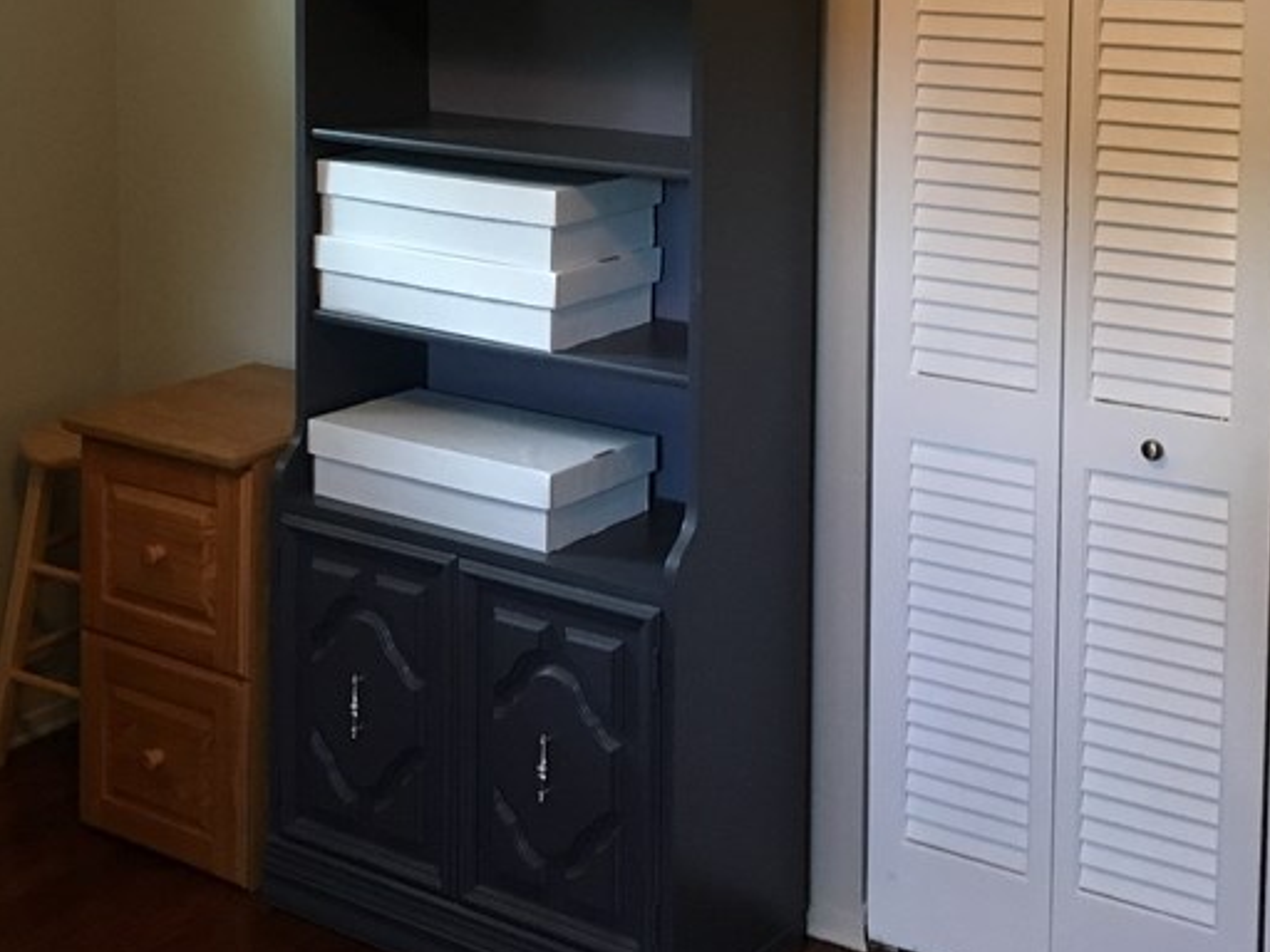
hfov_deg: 33.2
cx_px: 553
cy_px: 52
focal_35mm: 58
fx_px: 2128
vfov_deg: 24.3
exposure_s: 1/30
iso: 200
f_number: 2.2
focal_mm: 4.15
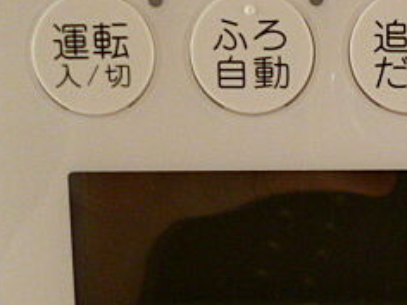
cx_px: 419
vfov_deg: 22.5
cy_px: 195
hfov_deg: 27.8
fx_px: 764
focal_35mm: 65
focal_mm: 4.3
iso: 400
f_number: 2.5
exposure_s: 1/40
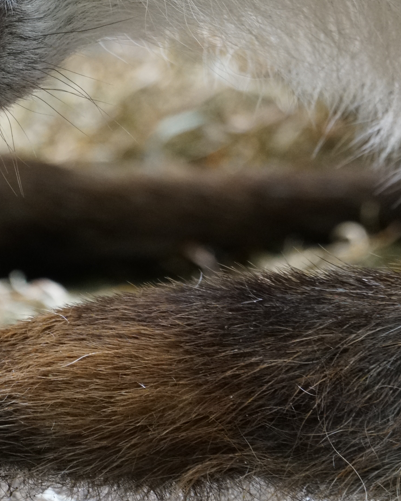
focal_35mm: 1381
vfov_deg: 1.4
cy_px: -277
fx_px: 20484
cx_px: 201
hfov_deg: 1.1
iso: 2000
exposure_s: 1/400
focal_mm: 400
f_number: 5.6
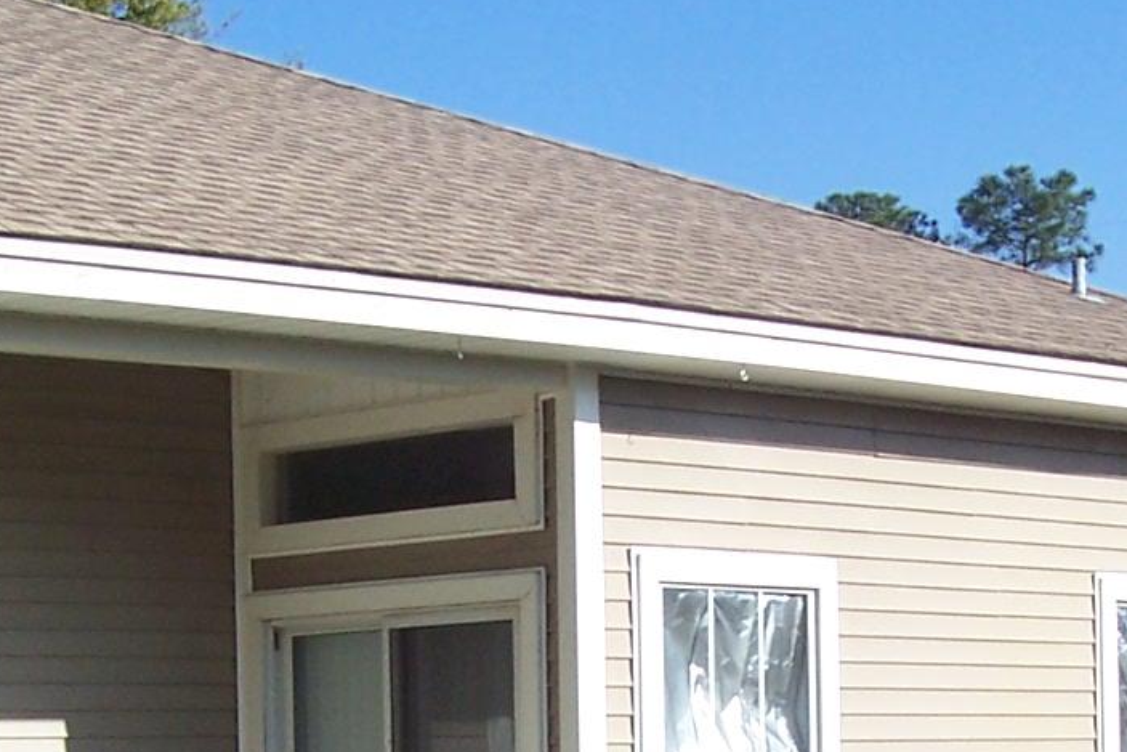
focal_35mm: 103
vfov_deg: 13.0
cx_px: 656
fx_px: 3225
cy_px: 890
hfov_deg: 19.8
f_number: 5.6
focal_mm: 5.6
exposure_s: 1/350
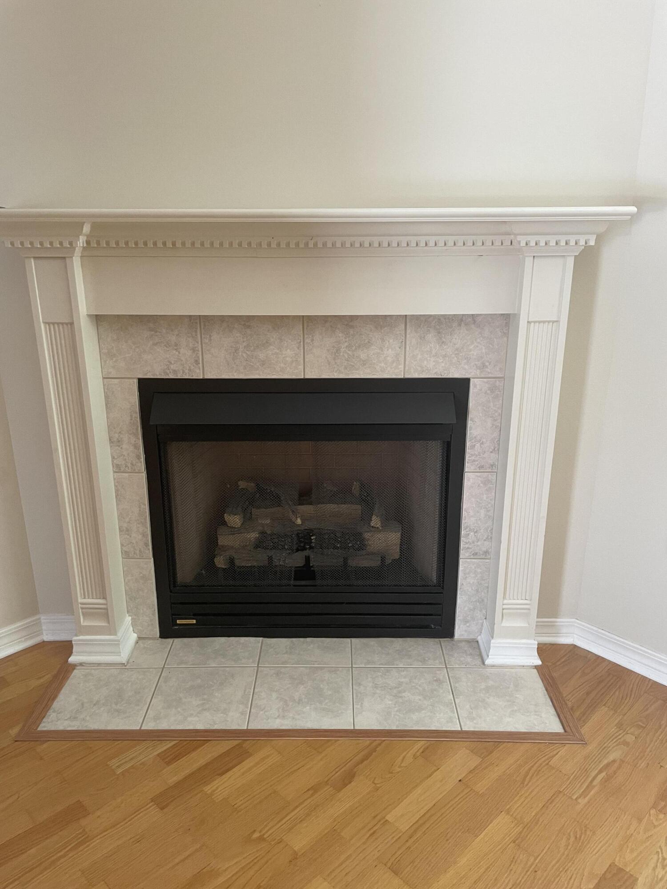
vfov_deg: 67.3
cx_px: 334
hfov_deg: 53.1
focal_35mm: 26
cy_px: 444
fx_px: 668
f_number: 1.6
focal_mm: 4.2
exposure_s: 1/63
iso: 125
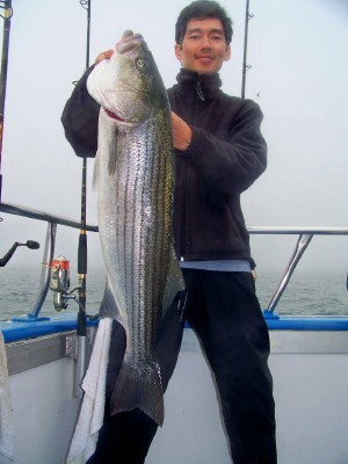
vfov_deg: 51.4
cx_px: 174
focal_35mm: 36
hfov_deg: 39.7
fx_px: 483
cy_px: 232
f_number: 4
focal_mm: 5.85
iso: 64
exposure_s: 1/500
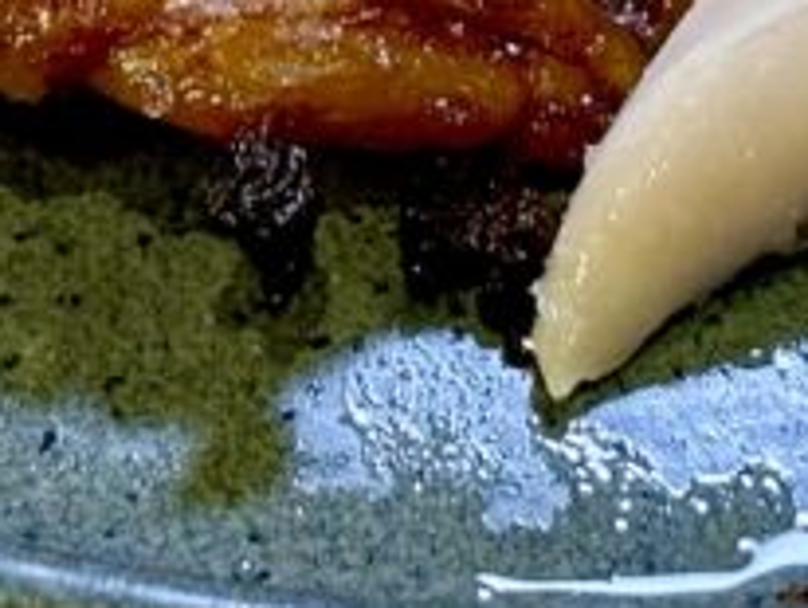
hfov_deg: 7.7
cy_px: -753
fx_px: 6029
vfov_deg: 5.6
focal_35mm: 258
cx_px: 357
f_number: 1.6
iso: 50
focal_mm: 5.96
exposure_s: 1/54
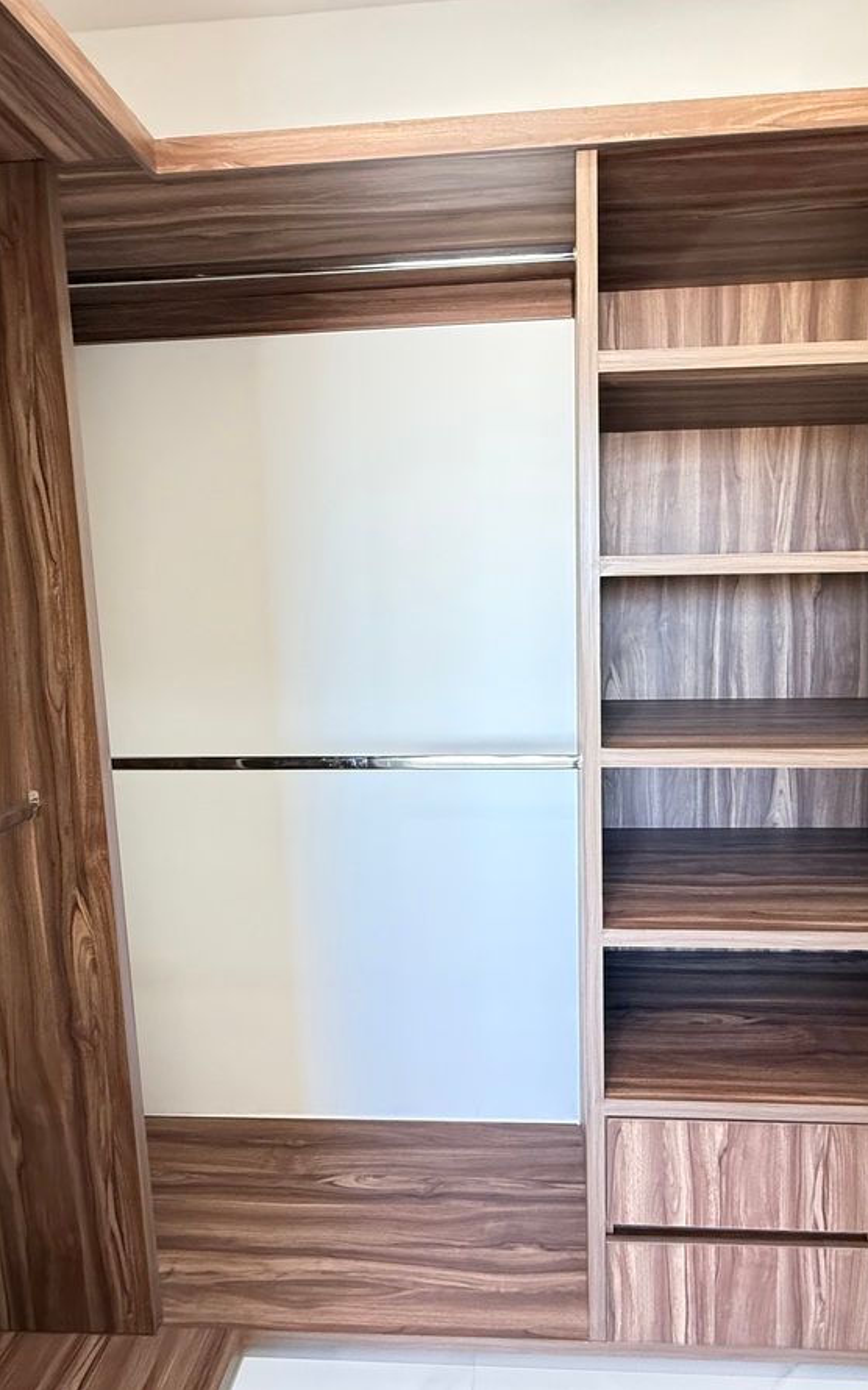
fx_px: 757
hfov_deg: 59.4
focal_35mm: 20
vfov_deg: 85.1
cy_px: 690
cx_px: 498
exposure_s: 1/60
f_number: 2.2
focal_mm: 2.22
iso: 640
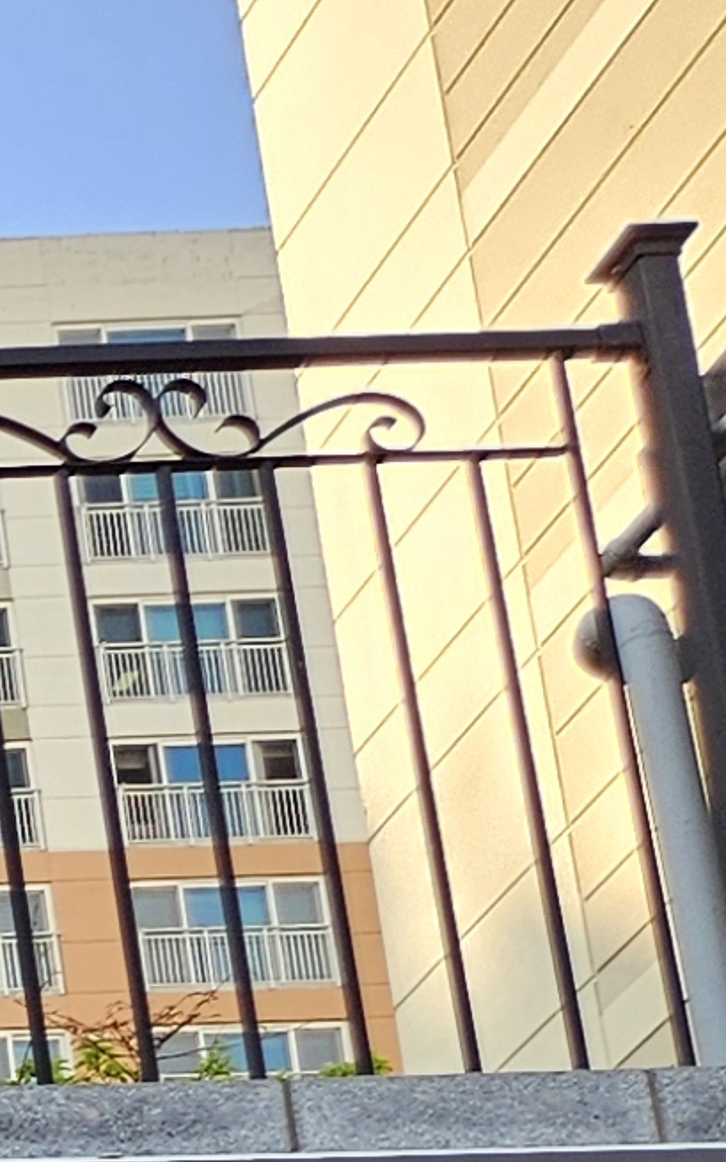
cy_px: 2059
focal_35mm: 149
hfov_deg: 6.7
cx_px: -2288
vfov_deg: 12.8
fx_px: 4715
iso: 25
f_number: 1.8
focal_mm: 5.4
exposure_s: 1/296
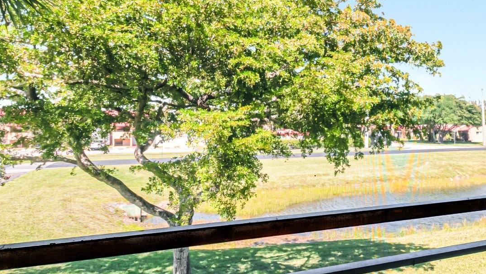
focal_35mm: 30
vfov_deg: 38.9
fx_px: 387
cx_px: 351
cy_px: 125
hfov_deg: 61.5
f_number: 8
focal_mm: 10
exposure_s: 1/160
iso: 640
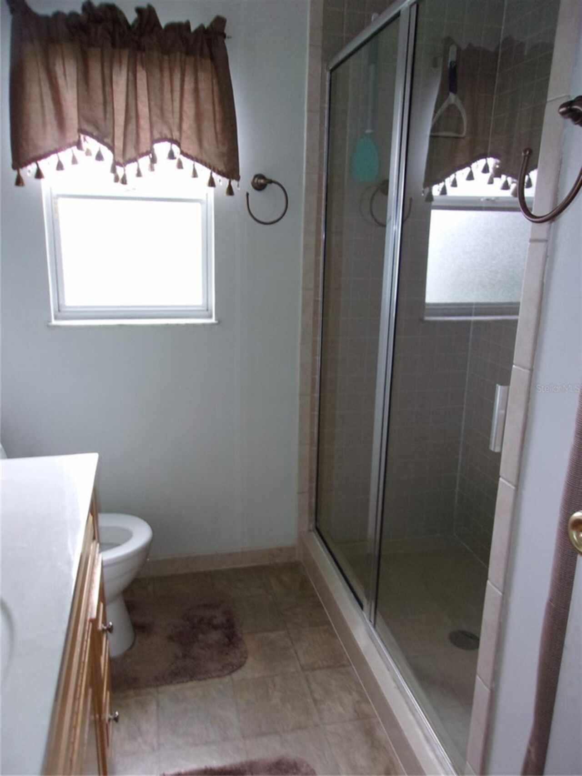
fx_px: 605
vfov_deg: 65.3
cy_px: 388
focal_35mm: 27
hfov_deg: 51.4
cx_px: 291
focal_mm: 4.9
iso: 200
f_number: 3
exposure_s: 1/34
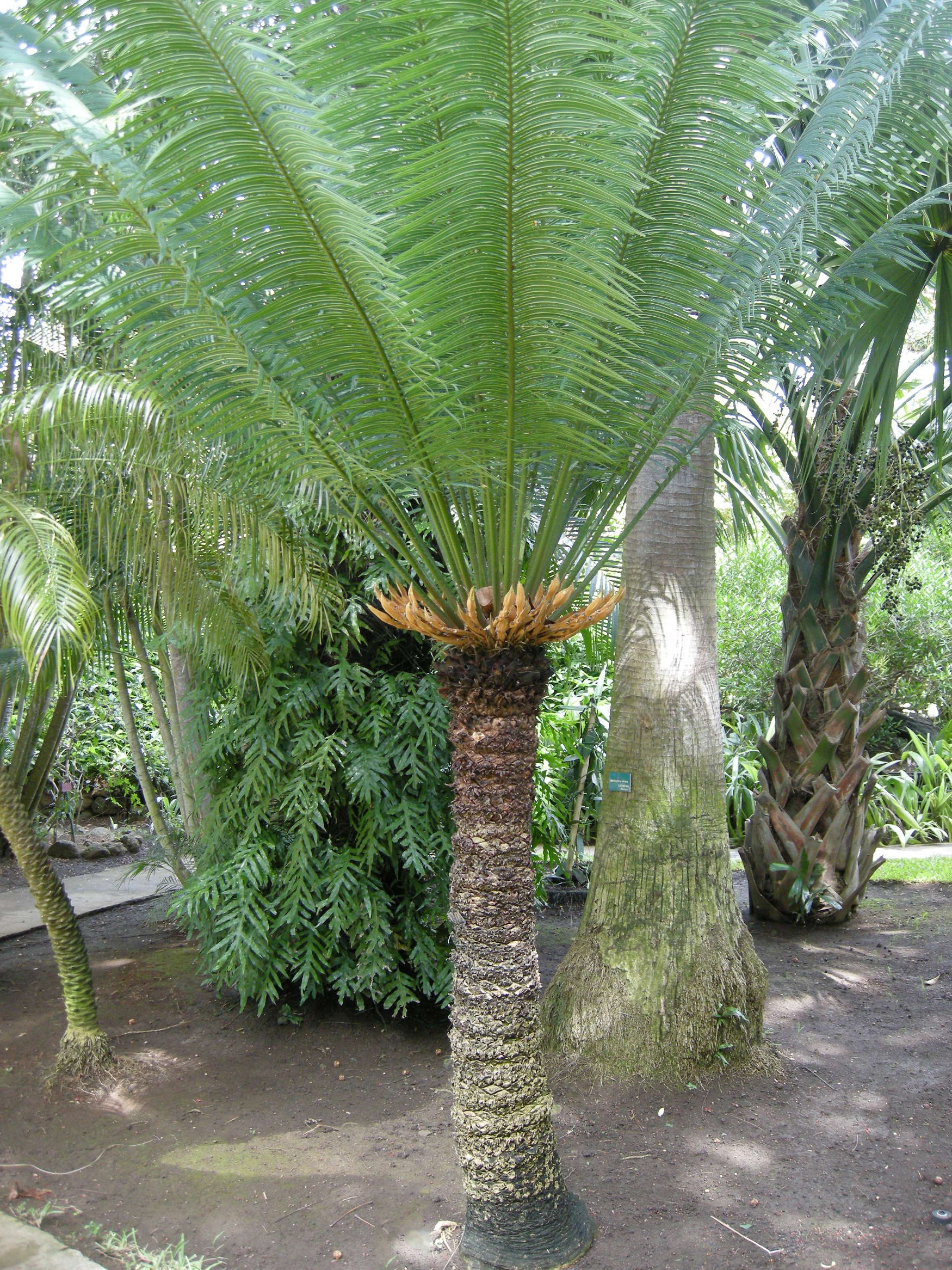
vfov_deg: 51.3
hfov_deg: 39.7
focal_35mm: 36
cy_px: 623
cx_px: 487
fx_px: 1320
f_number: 2.7
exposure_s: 1/51
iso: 204
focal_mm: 7.5
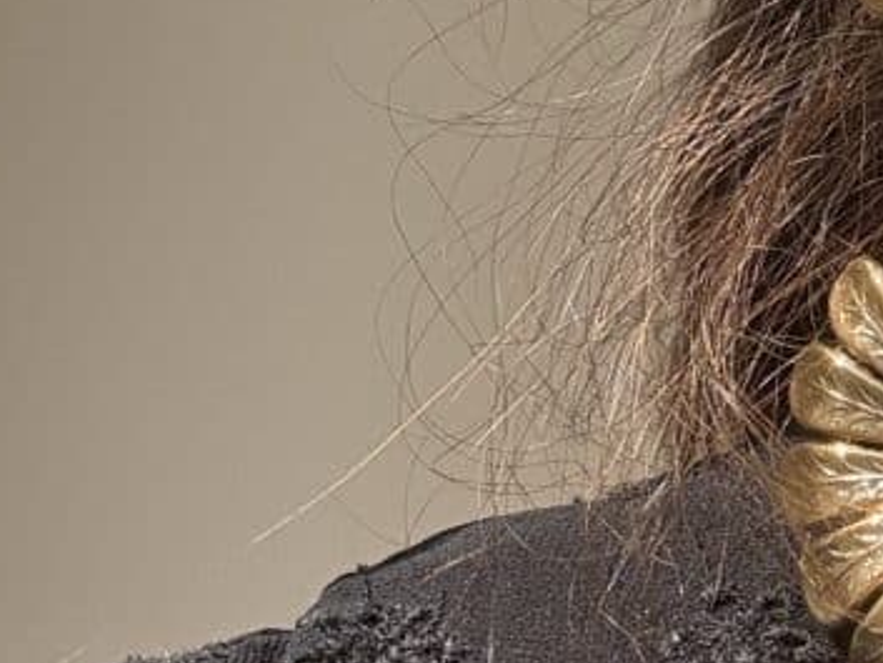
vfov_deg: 16.7
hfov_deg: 22.4
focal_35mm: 87
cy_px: 23
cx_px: 568
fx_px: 2220
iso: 25
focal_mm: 2.69
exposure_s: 1/320
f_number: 1.9
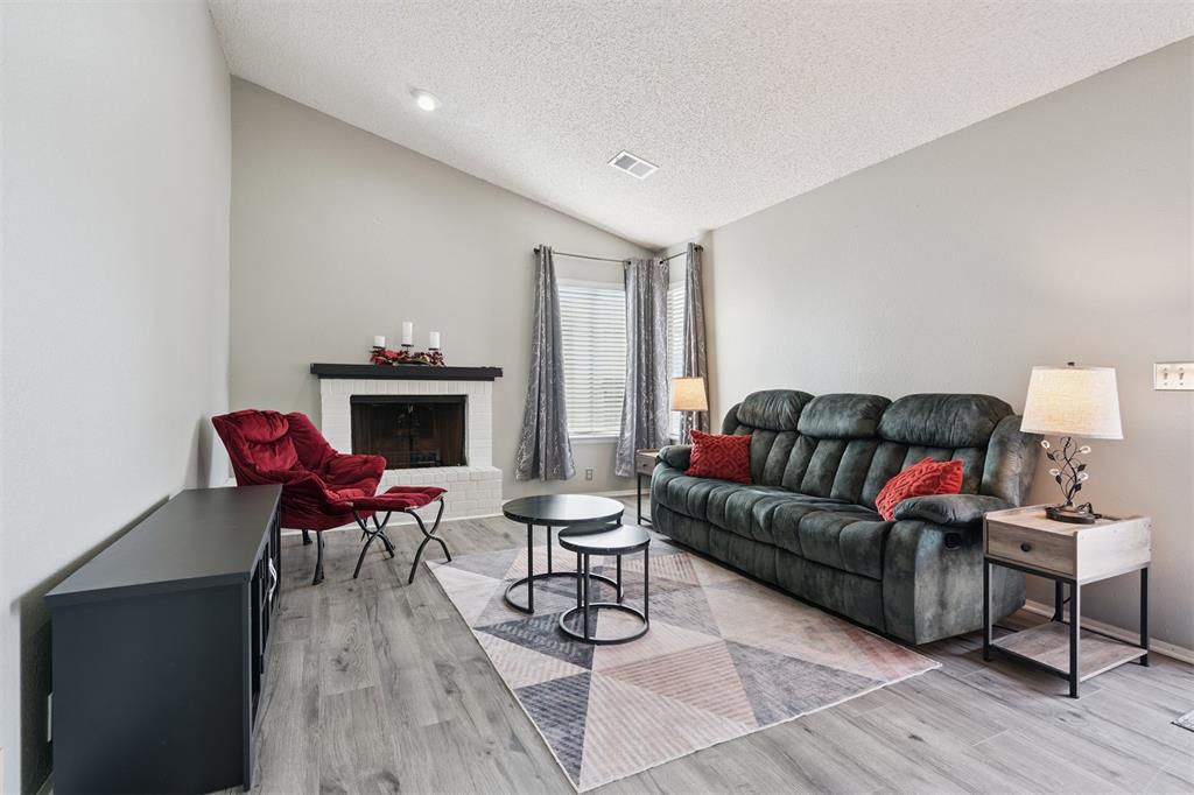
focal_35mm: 16
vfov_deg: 73.7
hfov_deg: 96.8
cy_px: 398
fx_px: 530
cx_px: 597
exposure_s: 1/5
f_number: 7.1
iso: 200
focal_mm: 16
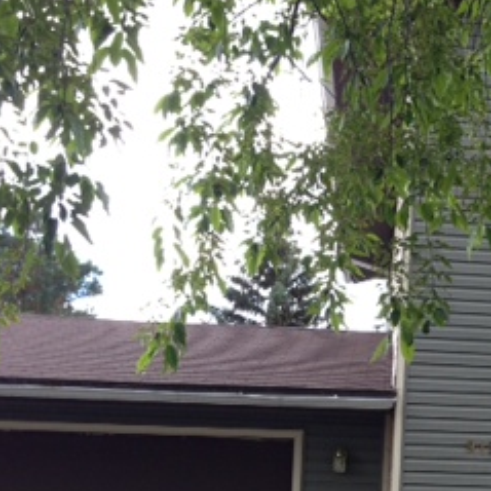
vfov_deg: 22.0
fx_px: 1252
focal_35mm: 78
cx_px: 487
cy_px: 372
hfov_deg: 21.4
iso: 64
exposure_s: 1/174
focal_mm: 4.13
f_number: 2.4
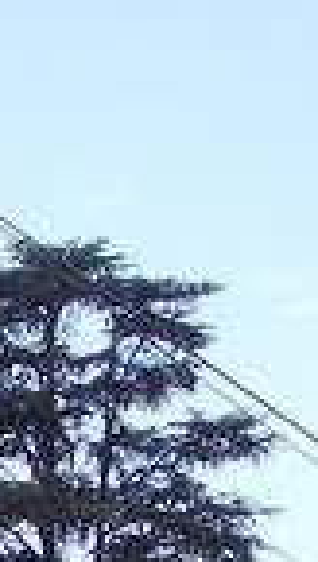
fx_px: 3688
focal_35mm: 247
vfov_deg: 8.6
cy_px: 636
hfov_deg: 4.6
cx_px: -787
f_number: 3.3
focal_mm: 6.1
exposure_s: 1/400
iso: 80
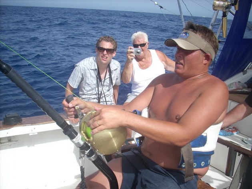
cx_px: 126
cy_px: 94
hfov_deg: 50.2
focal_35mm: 37
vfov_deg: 38.6
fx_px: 269
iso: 64
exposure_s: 1/250
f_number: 5.6
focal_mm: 6.2
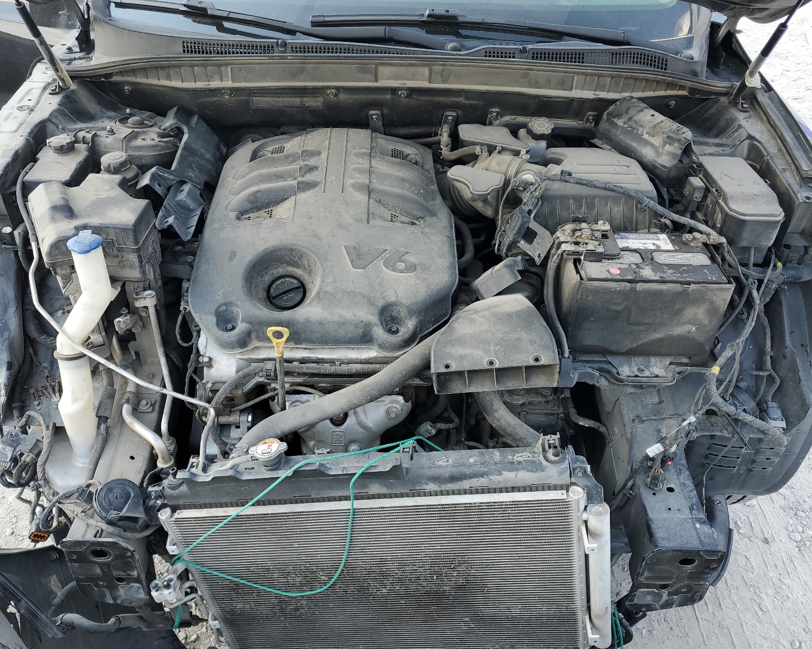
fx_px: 673
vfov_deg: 51.5
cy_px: 318
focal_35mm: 28
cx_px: 390
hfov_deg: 62.2
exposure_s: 1/333
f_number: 1.5
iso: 50
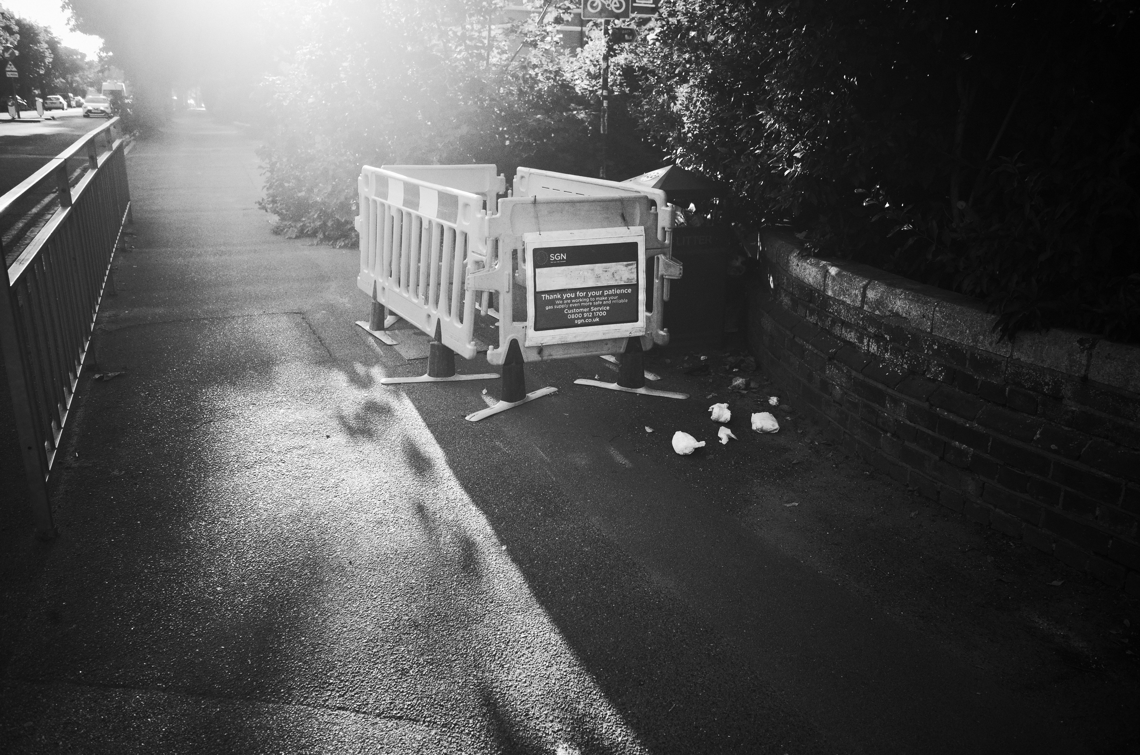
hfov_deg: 65.6
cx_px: 570
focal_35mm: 28
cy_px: 378
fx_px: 885
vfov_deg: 46.2
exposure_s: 1/200
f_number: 2.8
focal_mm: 18.3
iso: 200
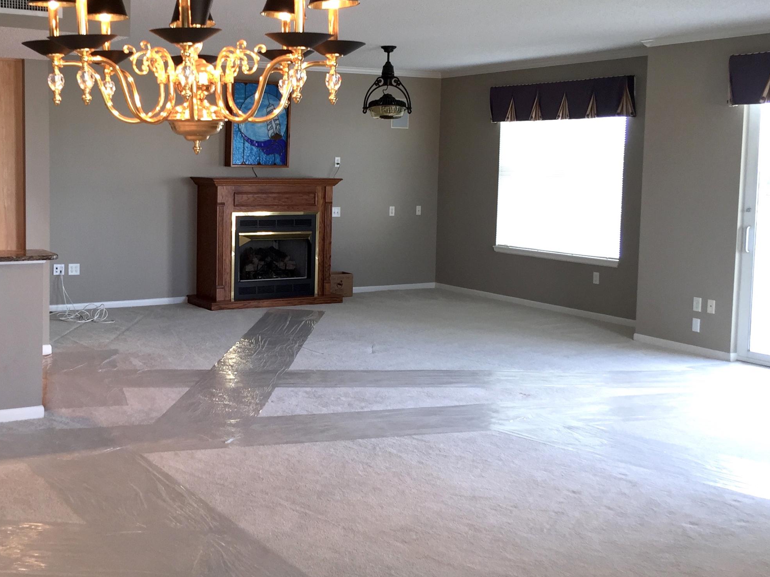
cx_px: 242
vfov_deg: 32.8
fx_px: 979
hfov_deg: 42.2
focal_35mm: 44
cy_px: 244
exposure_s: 1/30
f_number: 2.2
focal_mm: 4.15
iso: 40
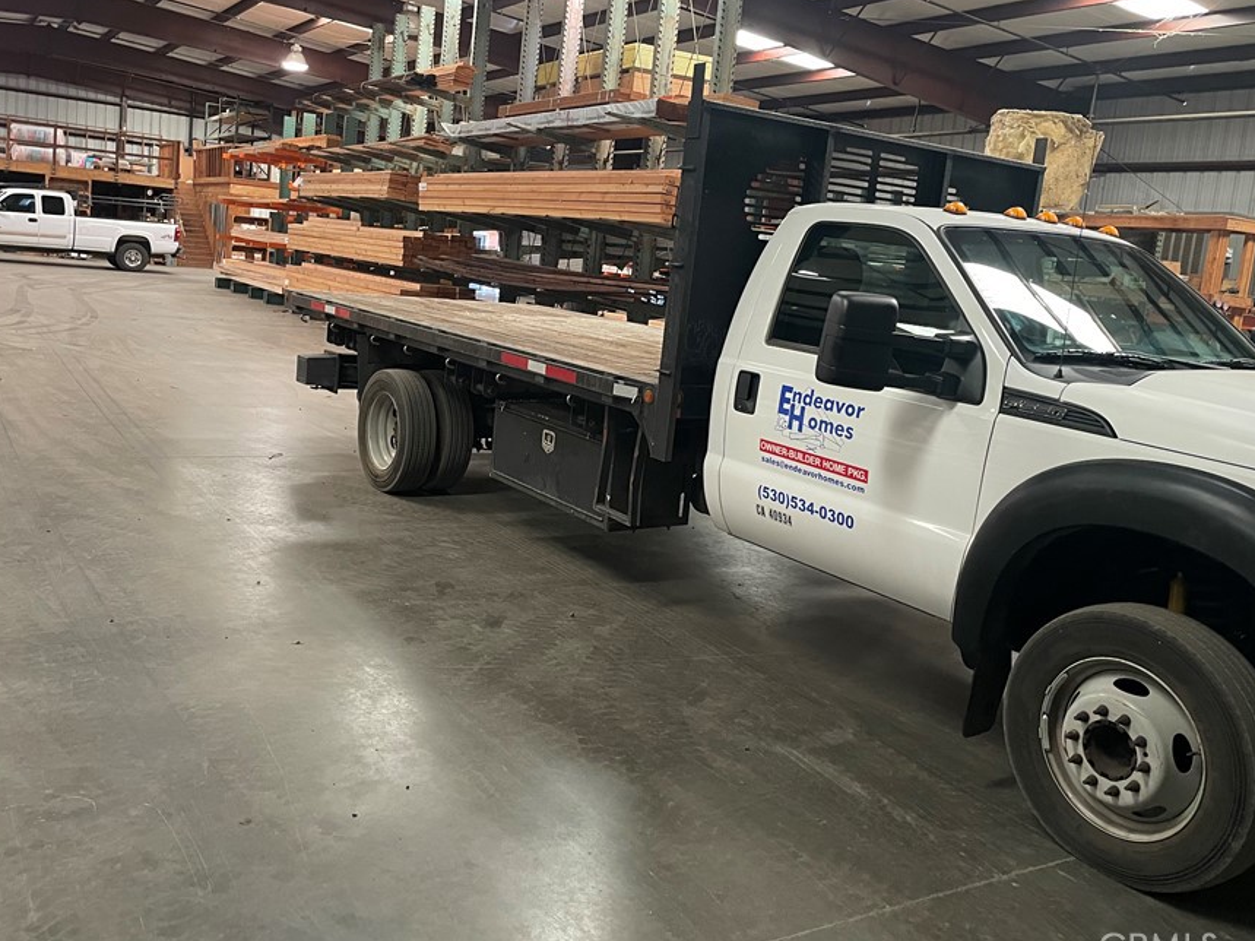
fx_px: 1124
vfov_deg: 45.3
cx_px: 590
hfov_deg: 58.3
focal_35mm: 31
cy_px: 406
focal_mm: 4.2
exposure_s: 1/60
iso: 320
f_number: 1.6
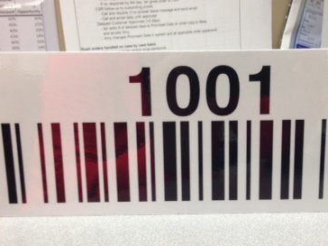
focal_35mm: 58
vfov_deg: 24.9
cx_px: 204
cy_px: 187
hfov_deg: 33.1
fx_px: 550
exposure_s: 1/20
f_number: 2.4
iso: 64
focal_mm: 4.12
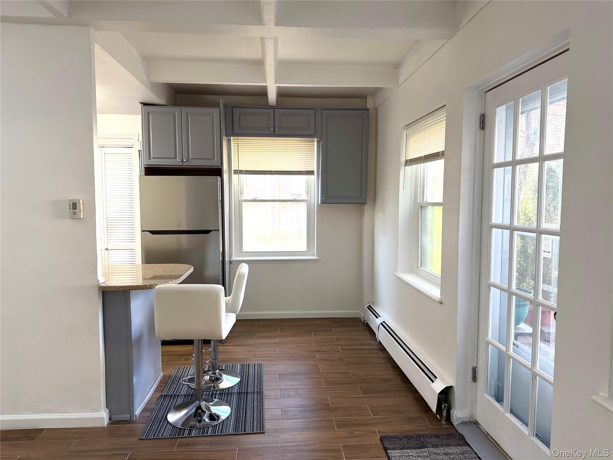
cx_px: 306
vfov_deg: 56.8
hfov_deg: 71.6
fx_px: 425
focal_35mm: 24
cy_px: 230
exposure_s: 1/120
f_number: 1.78
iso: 250
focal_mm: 6.76
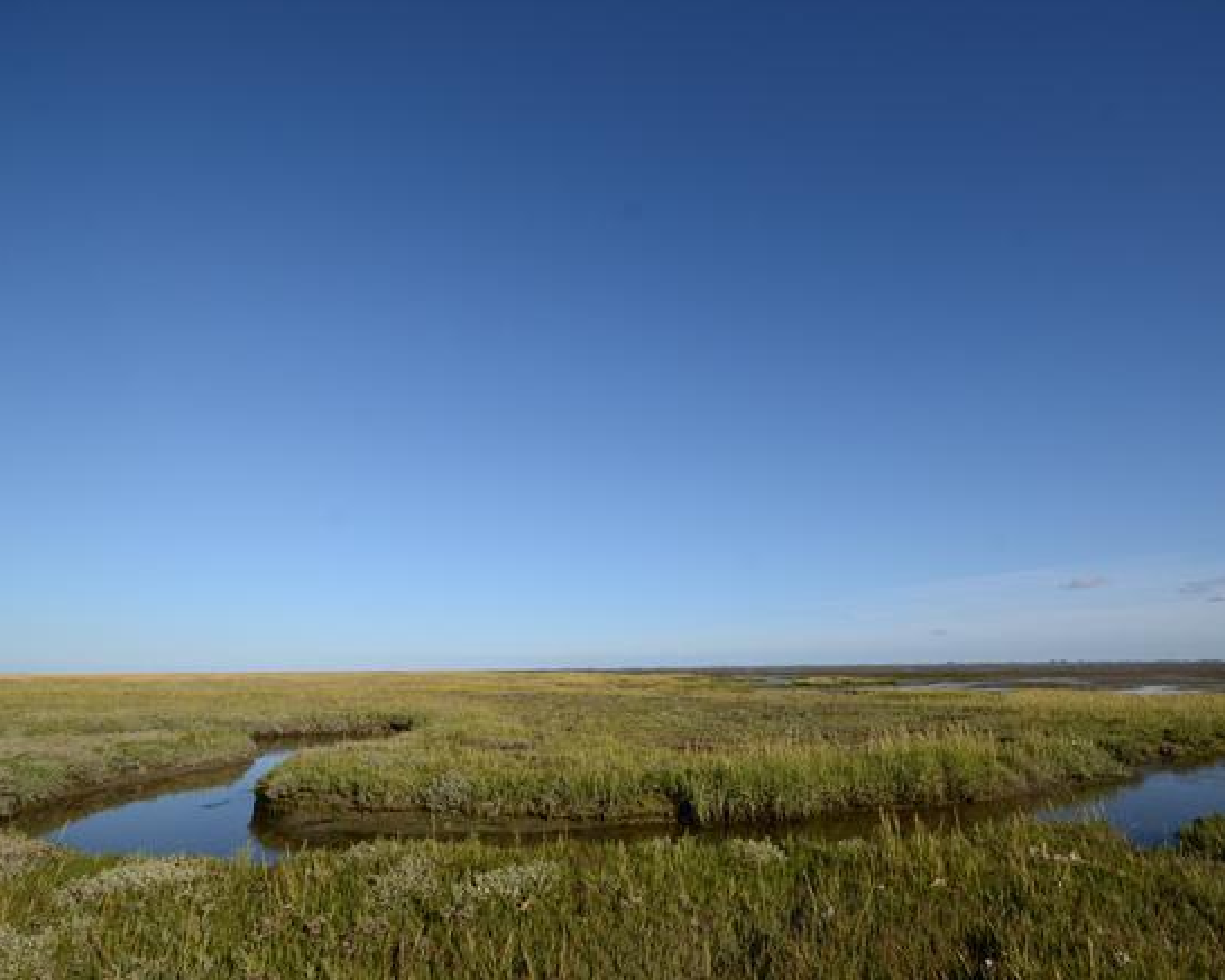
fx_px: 653
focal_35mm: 18
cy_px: 498
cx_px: 637
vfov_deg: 73.8
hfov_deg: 86.3
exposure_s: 1/1250
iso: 400
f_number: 9
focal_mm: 10
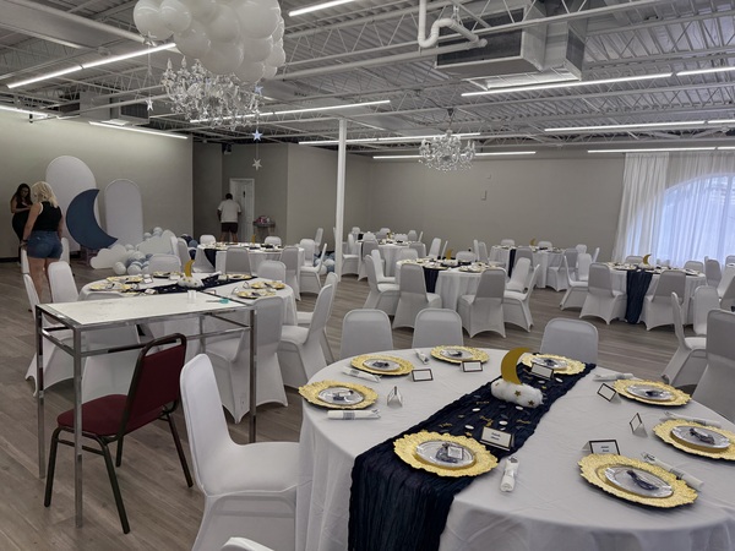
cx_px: 368
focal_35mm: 24
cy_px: 276
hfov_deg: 71.6
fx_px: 510
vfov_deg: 56.8
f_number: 1.78
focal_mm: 6.76
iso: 100
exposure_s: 1/242
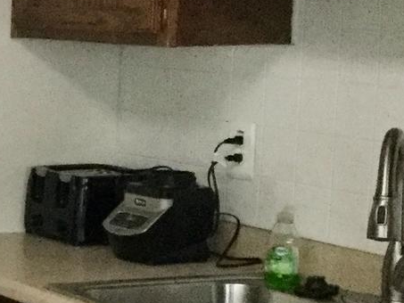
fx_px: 1634
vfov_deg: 10.6
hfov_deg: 12.2
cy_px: 229
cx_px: -440
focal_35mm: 140
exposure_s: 1/30
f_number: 2.4
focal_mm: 3.3
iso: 250
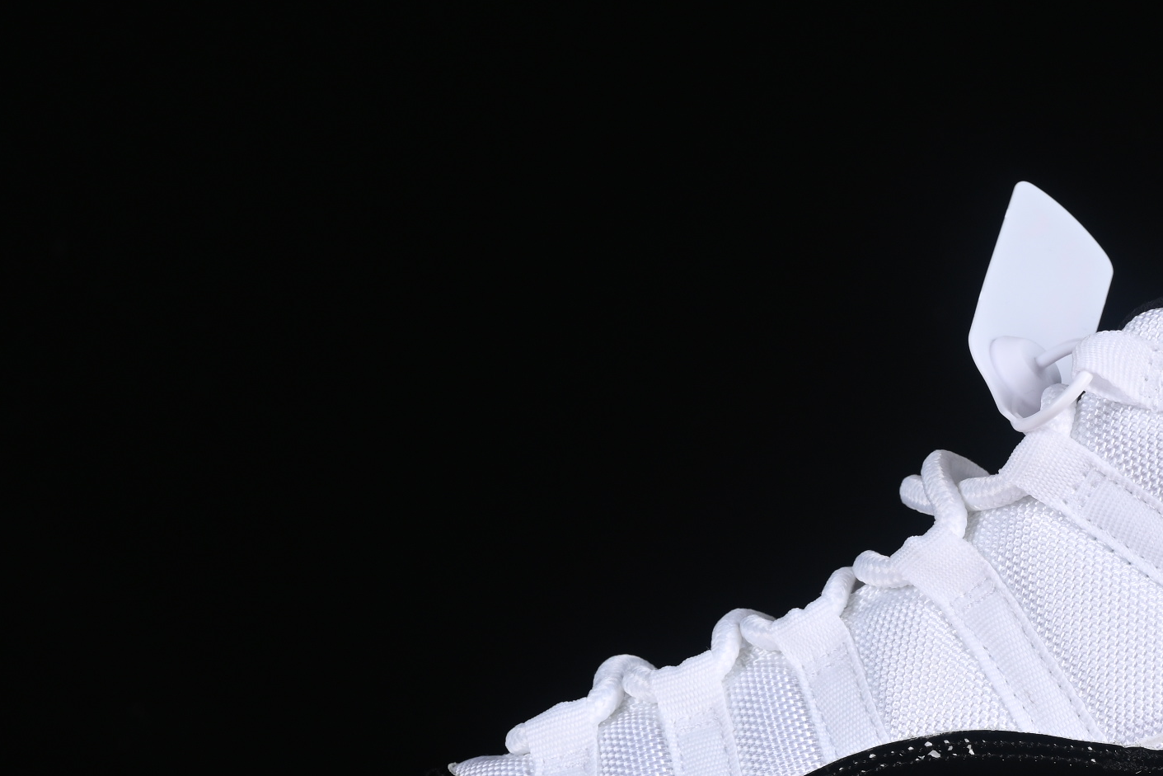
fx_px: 4781
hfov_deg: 13.8
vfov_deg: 9.2
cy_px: 675
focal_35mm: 148
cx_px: 931
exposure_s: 1/80
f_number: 8
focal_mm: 50
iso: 160
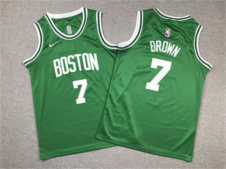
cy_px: 84
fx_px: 183
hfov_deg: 63.4
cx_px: 113
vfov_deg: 49.7
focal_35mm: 28
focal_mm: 3.99
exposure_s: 1/100
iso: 32
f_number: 1.8
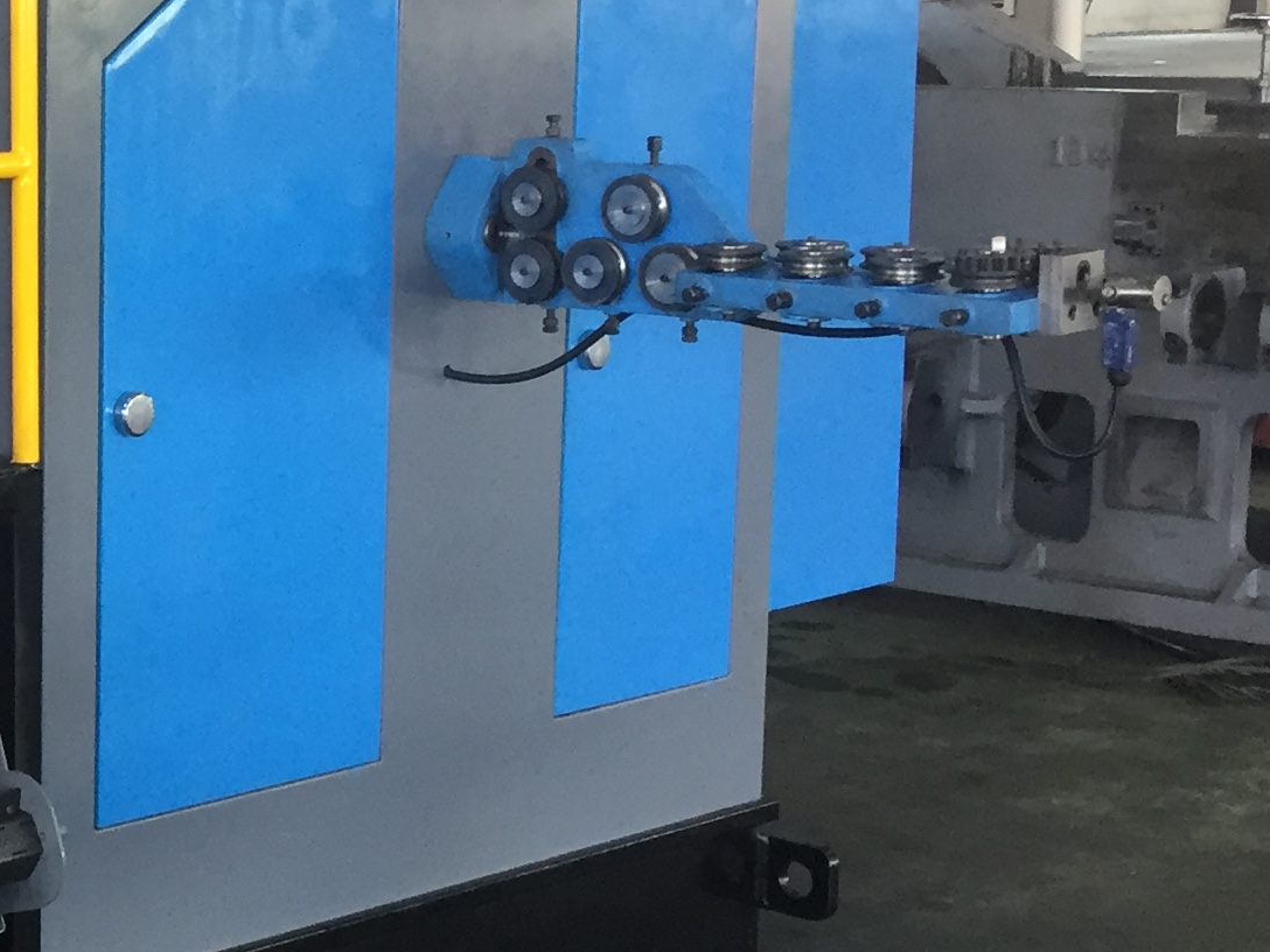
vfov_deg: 17.0
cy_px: 494
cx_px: -328
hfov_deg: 20.7
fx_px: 3192
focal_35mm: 87
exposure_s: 1/33
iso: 125
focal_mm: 4.15
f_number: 2.2
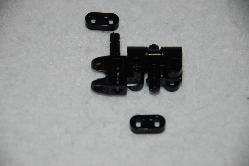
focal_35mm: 202
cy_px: 83
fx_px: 1402
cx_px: 124
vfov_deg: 6.8
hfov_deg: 10.1
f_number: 5.6
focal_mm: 135
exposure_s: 1/60
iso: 100
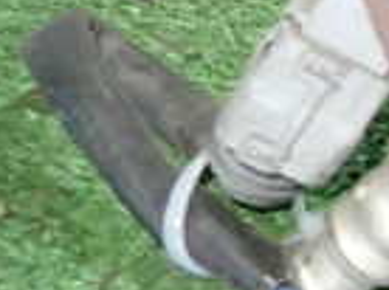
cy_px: -79
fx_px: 1223
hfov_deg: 14.7
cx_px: 786
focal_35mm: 109
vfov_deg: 13.1
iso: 400
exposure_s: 1/30
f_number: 2
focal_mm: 4.5
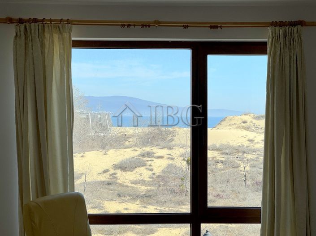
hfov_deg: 25.3
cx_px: 158
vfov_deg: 19.1
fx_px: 703
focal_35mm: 77
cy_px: 118
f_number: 2.8
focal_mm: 9
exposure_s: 1/428
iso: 25
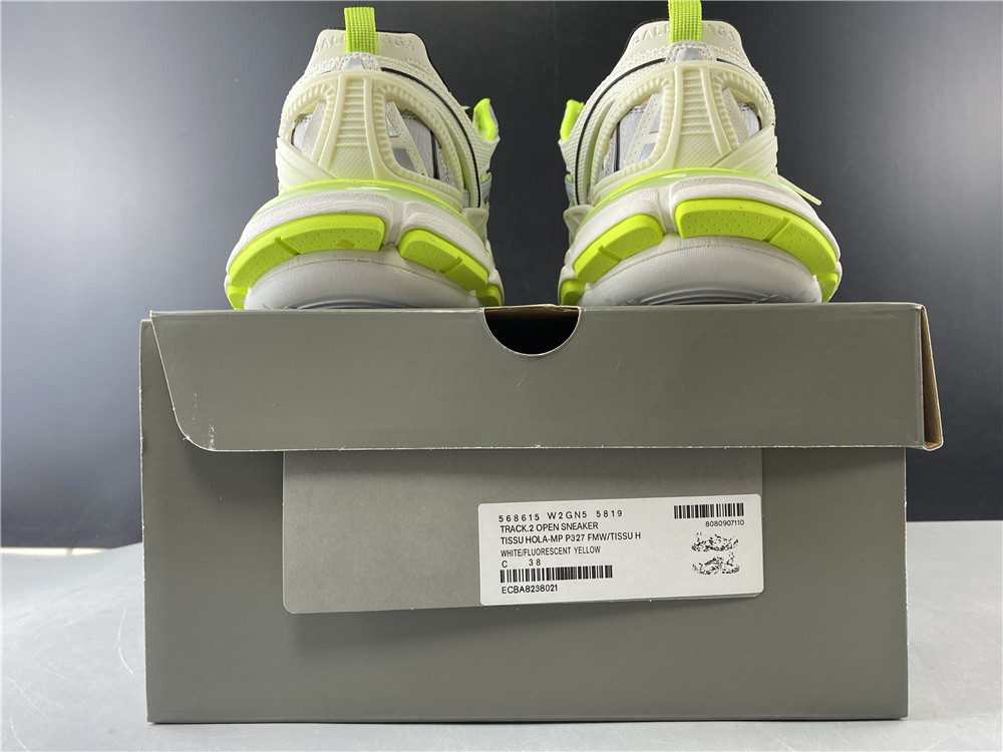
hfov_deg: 67.3
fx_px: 753
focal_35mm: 26
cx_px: 502
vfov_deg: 53.1
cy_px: 376
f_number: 1.8
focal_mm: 4.25
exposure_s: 1/50
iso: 80
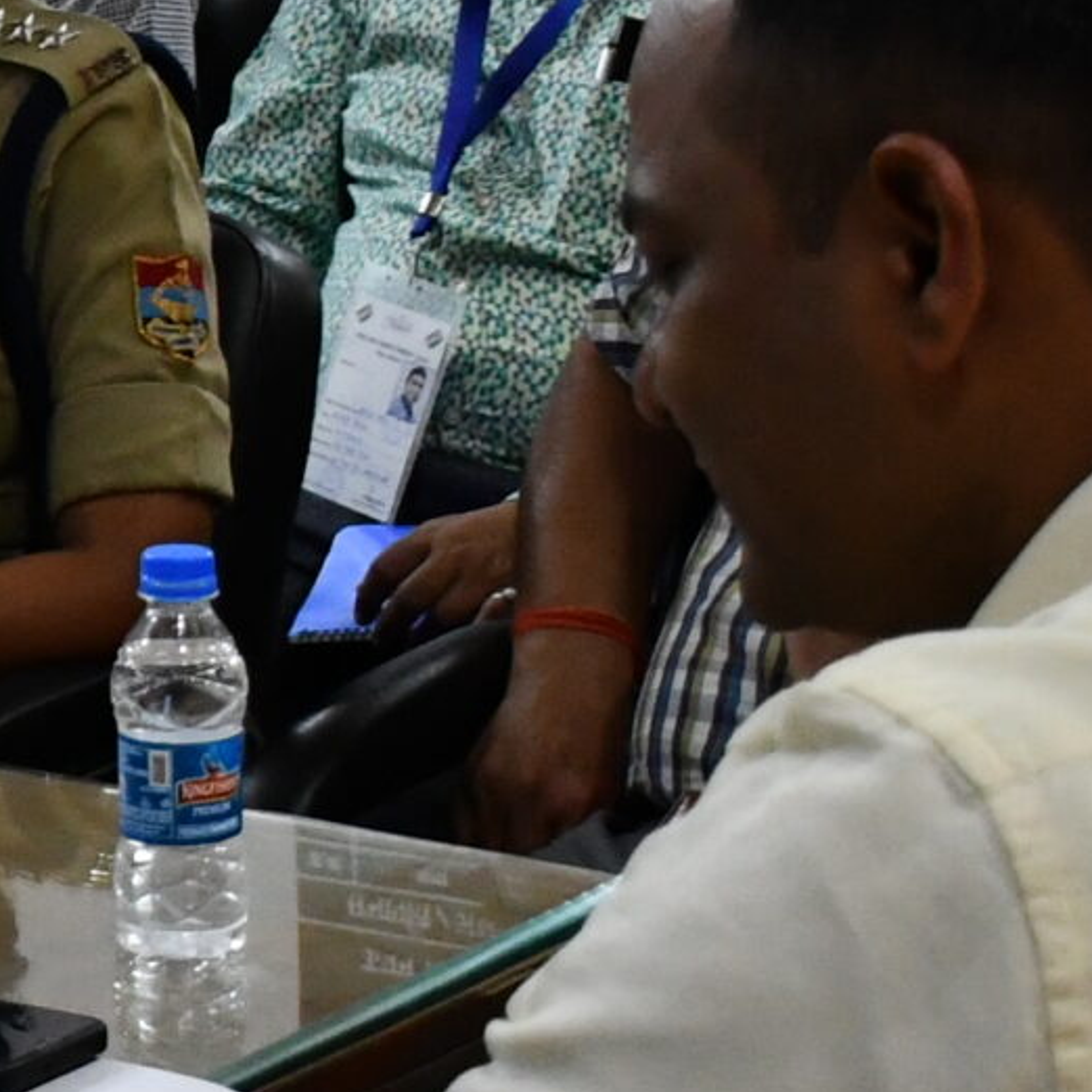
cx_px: -975
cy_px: 447
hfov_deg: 10.8
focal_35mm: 150
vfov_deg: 11.6
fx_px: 5354
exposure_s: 1/125
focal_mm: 18
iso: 1800
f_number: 3.5
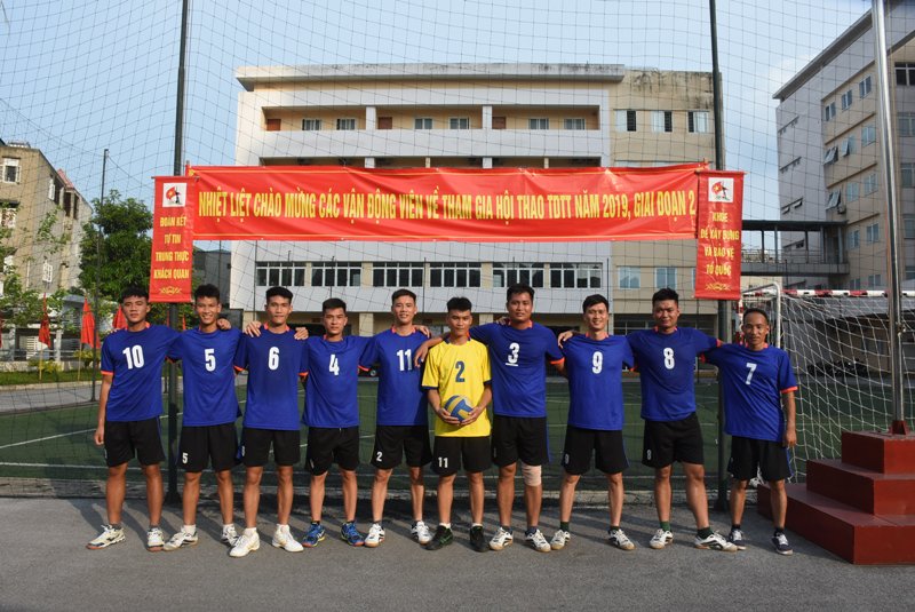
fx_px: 687
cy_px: 306
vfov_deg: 48.0
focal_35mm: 27
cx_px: 458
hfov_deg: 67.3
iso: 500
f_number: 11
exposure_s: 1/500
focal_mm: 18
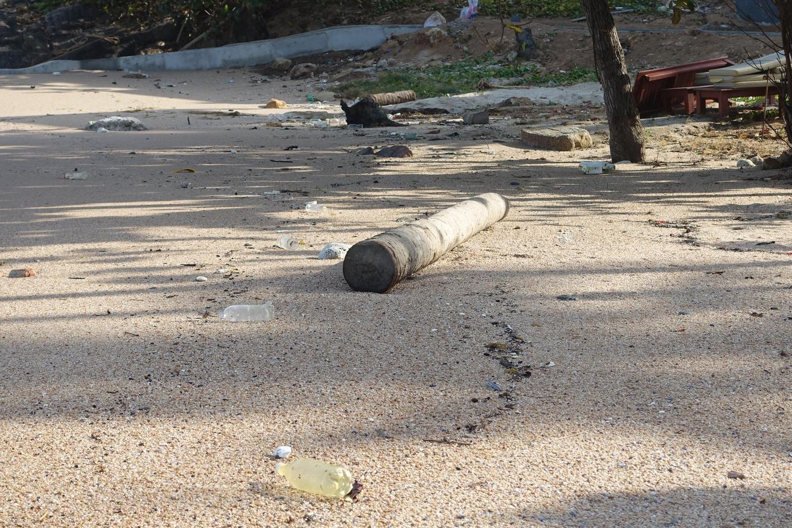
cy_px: 232
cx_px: 384
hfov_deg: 23.4
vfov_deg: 15.7
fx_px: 1914
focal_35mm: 87
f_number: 4
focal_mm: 23.9
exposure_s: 1/500
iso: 125
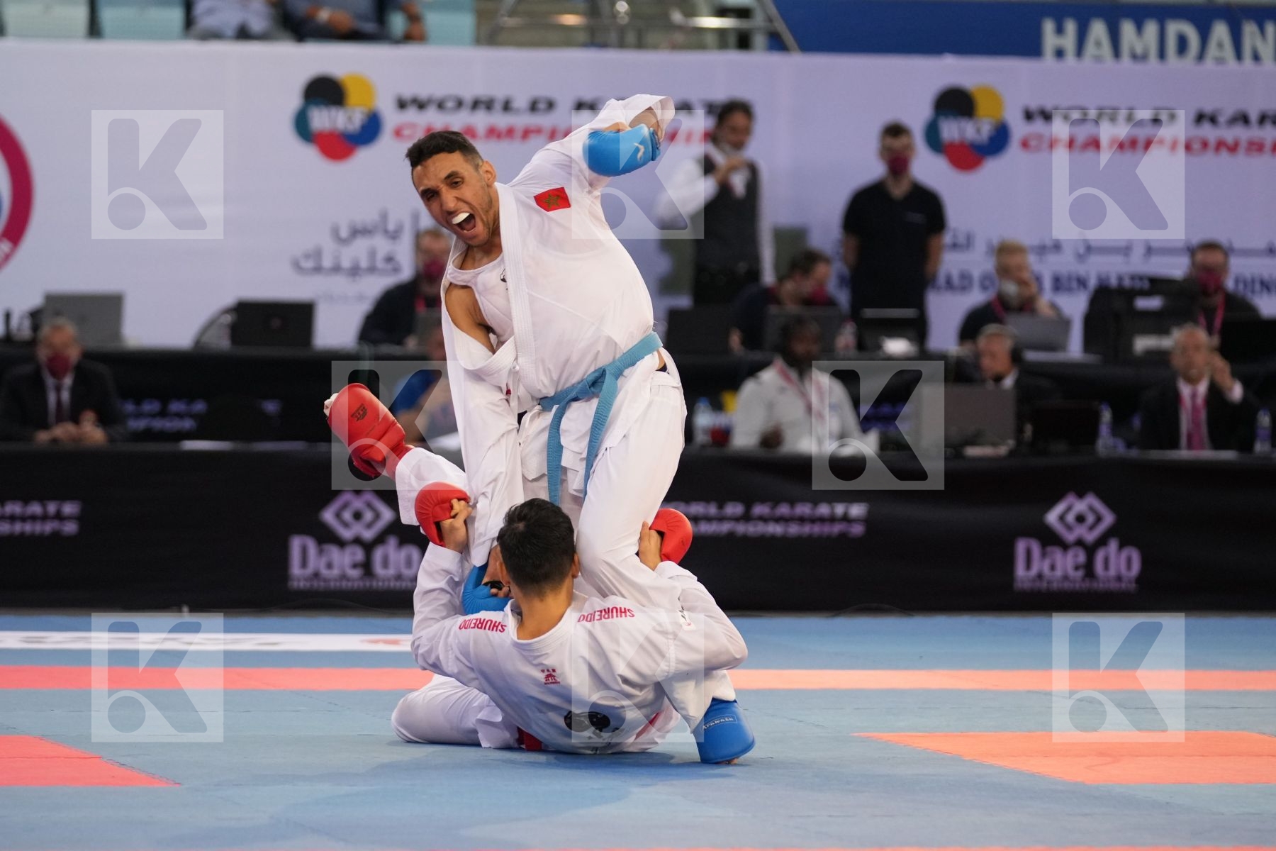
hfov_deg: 9.1
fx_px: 8010
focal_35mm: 226
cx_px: 638
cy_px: 426
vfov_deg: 6.1
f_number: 2.8
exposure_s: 1/1000
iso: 2000
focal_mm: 151
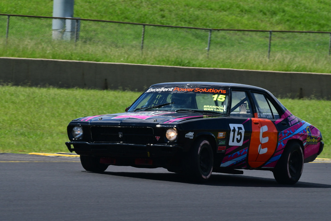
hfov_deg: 4.3
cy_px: 110
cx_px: 166
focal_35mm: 480
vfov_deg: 2.9
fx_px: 4415
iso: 400
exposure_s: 1/500
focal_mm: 320
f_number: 13
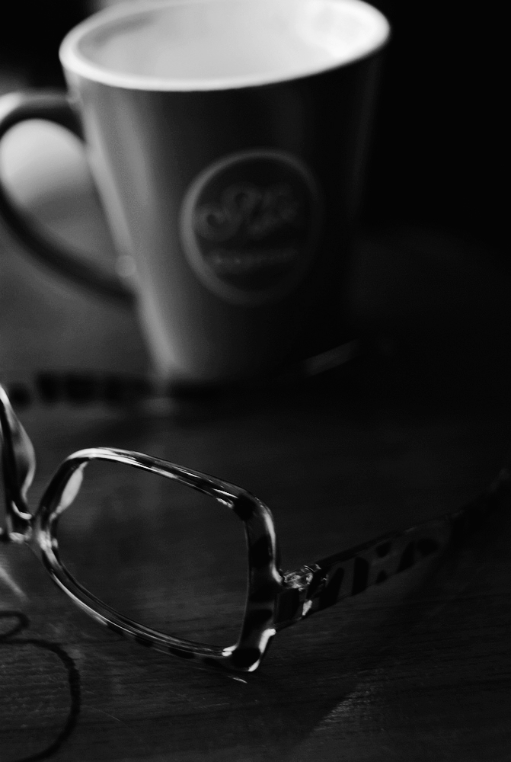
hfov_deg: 25.9
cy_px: 381
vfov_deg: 37.8
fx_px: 1113
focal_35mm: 52
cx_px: 256
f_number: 2
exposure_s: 1/20
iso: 100
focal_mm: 35
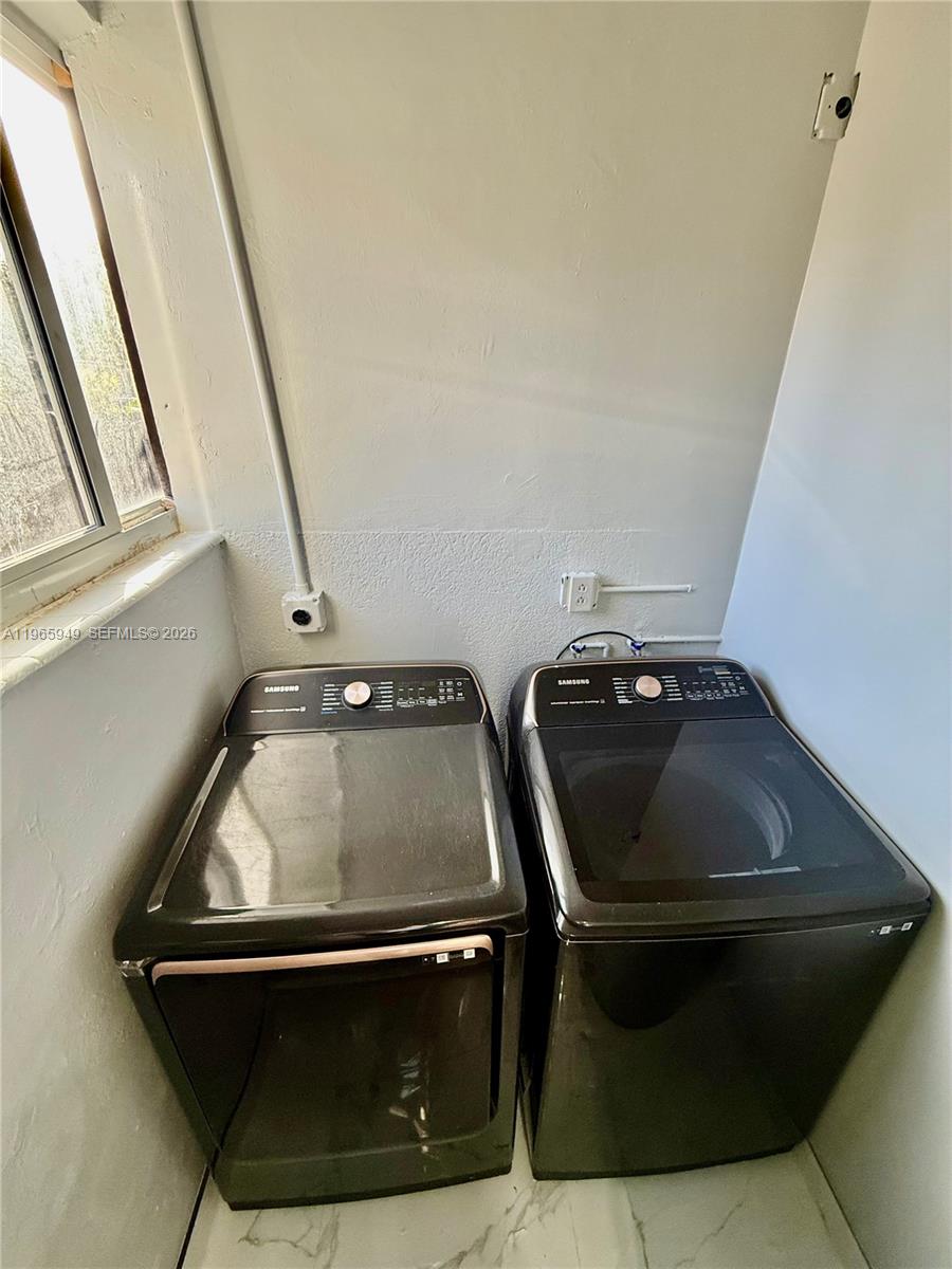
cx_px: 476
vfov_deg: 102.1
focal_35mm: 14
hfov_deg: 85.7
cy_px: 634
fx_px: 513
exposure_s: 1/60
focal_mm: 2.22
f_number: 2.2
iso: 200
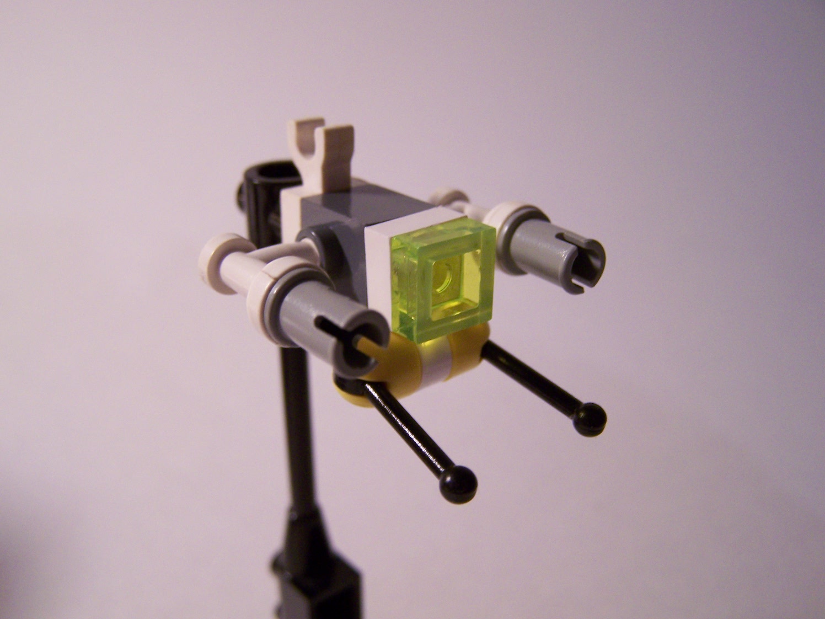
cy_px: 310
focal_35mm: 38
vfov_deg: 37.7
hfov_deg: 49.0
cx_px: 412
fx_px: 906
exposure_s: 1/25
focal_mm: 6.3
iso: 160
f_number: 2.8
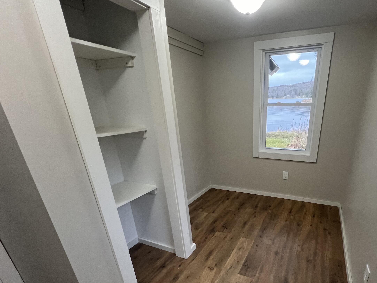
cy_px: 191
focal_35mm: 18
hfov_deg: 86.0
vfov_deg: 69.4
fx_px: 196
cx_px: 236
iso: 200
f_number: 1.8
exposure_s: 1/99
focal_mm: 1.57
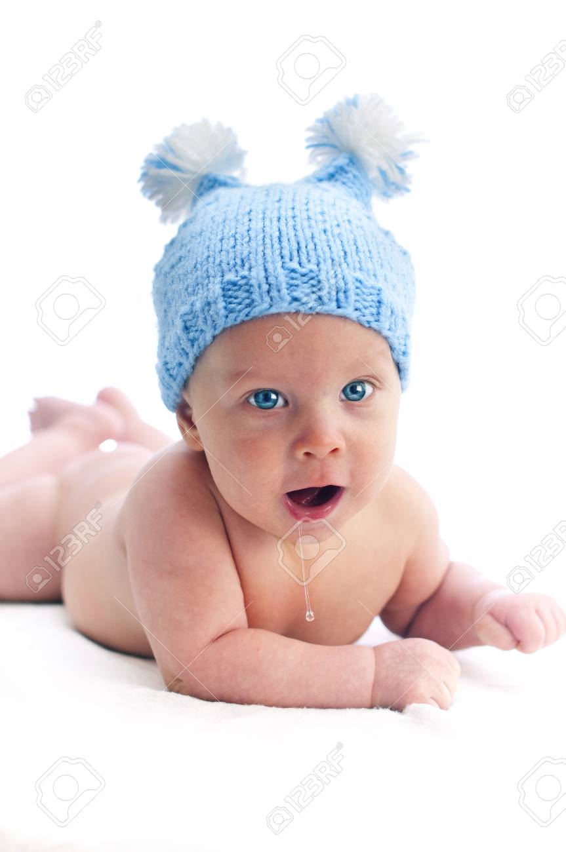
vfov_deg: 27.0
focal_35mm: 75
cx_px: 283
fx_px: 1774
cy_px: 426
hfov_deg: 18.1
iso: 200
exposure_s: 1/200
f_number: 2.5
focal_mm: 50
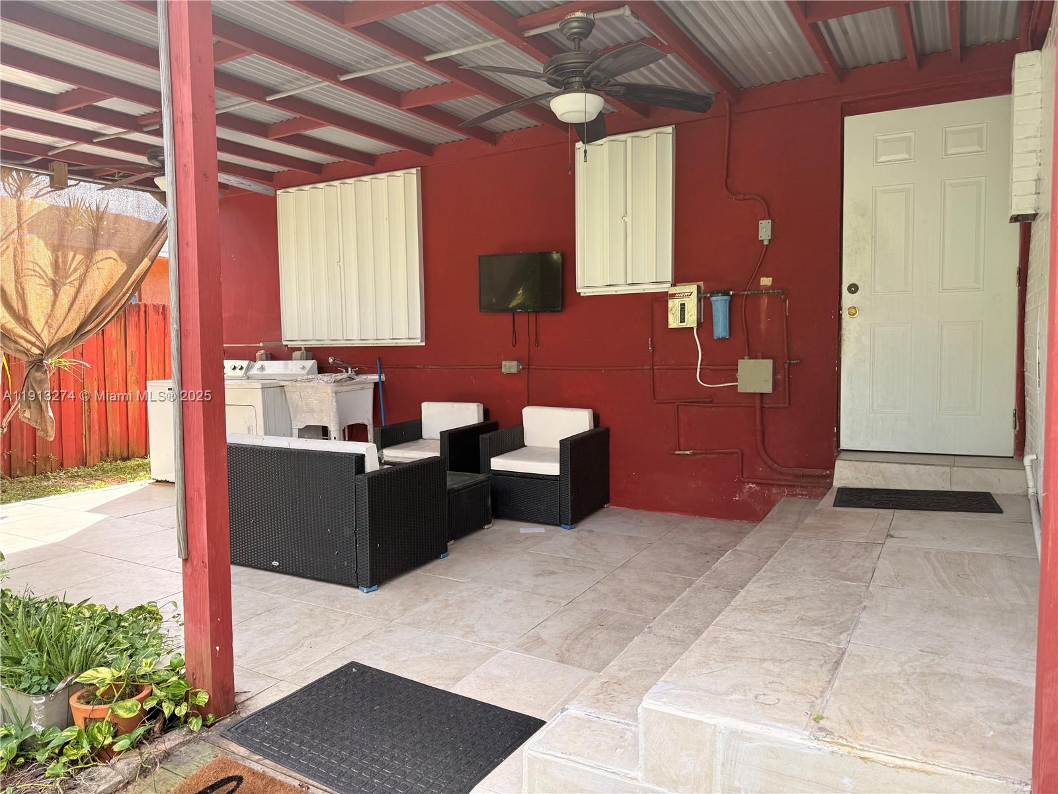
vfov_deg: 56.8
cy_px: 397
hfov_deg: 71.6
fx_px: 734
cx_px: 529
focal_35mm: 24
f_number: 1.78
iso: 80
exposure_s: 1/459
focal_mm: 6.76
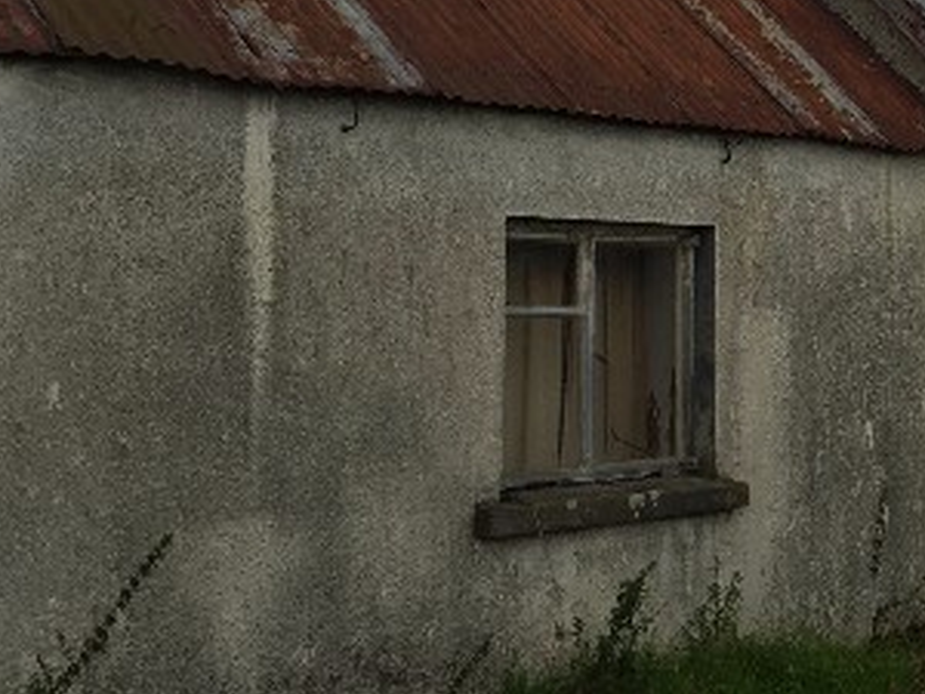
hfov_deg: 26.0
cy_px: 207
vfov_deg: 20.9
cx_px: 970
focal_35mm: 70
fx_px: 1871
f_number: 2.2
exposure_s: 1/628
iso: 32
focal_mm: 4.15
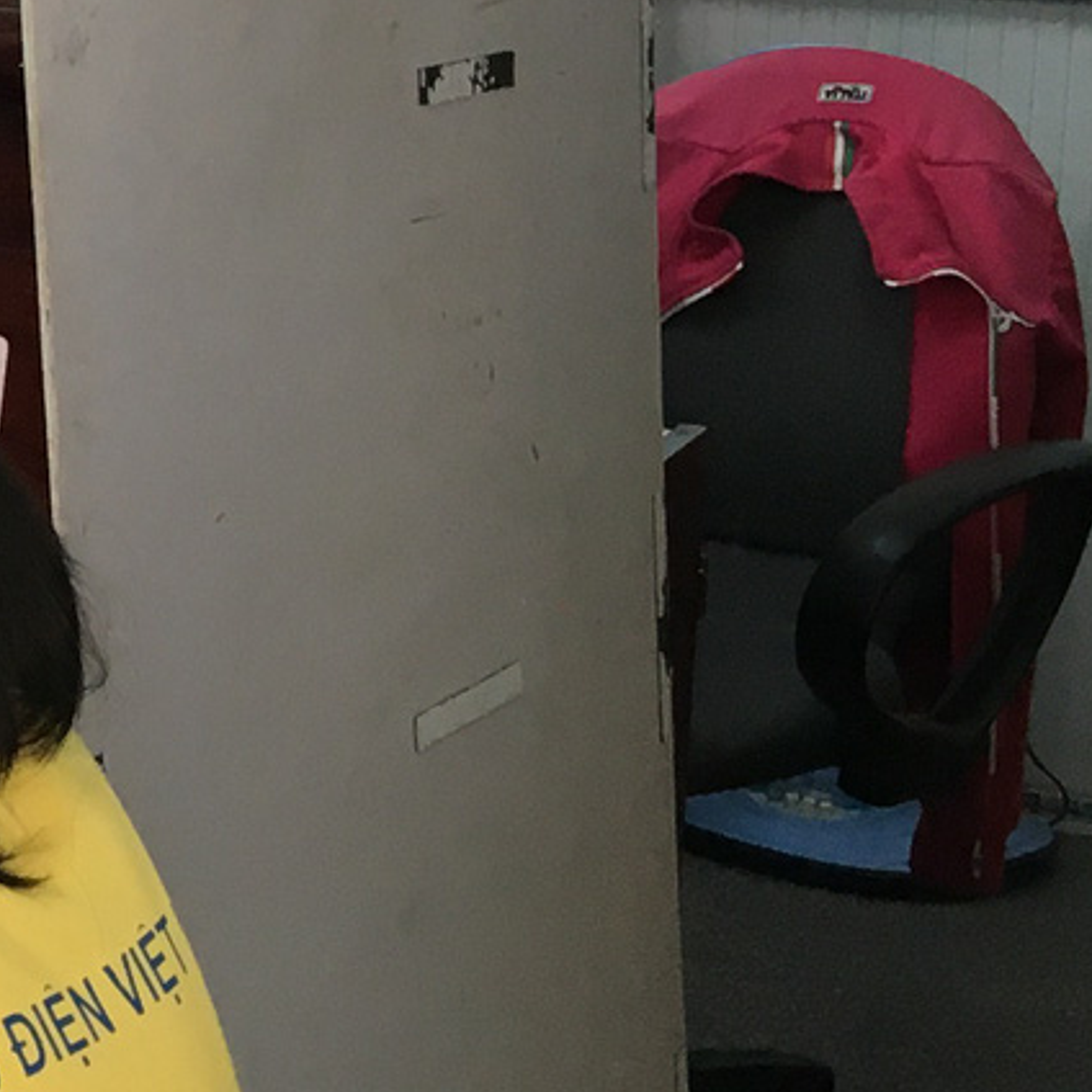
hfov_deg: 12.0
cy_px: 57
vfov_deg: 14.2
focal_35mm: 121
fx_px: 4319
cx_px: -1393
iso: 32
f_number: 2.2
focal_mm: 4.15
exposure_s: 1/33
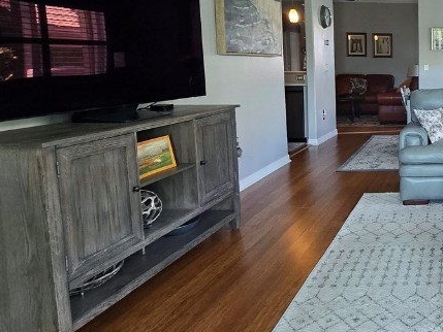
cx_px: 485
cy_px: 110
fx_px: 397
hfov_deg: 44.6
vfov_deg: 44.8
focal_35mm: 31
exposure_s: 1/60.2
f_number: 2.2
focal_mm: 2.2
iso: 125
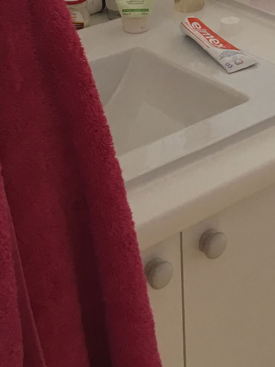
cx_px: 359
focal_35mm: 92
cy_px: -113
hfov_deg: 15.3
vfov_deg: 19.6
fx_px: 975
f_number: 2.2
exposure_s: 1/33
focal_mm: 4.15
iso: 25
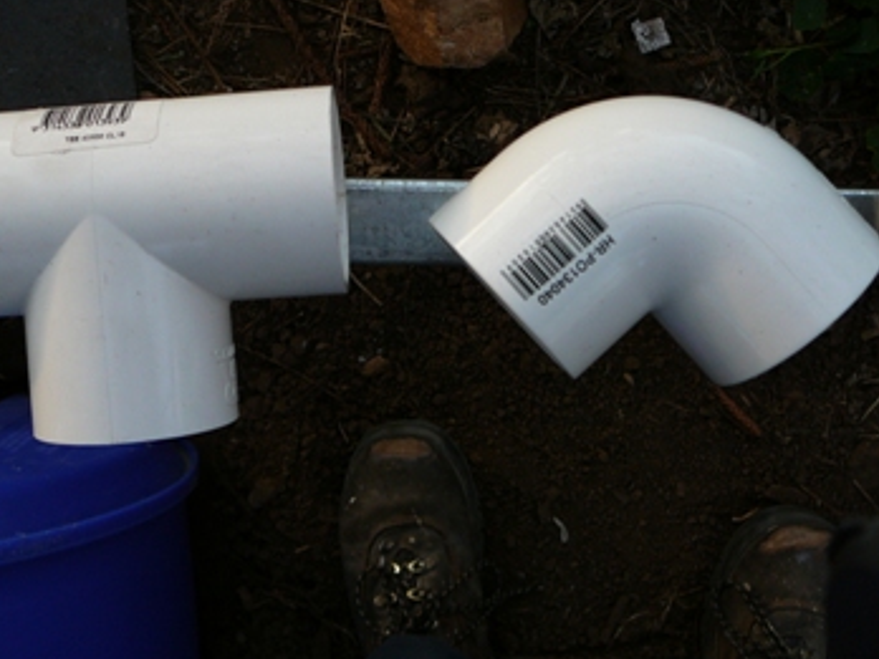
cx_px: 351
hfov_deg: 41.9
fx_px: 1143
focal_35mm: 45
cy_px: 247
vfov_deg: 32.0
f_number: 2.8
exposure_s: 1/80
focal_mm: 5.2
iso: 80
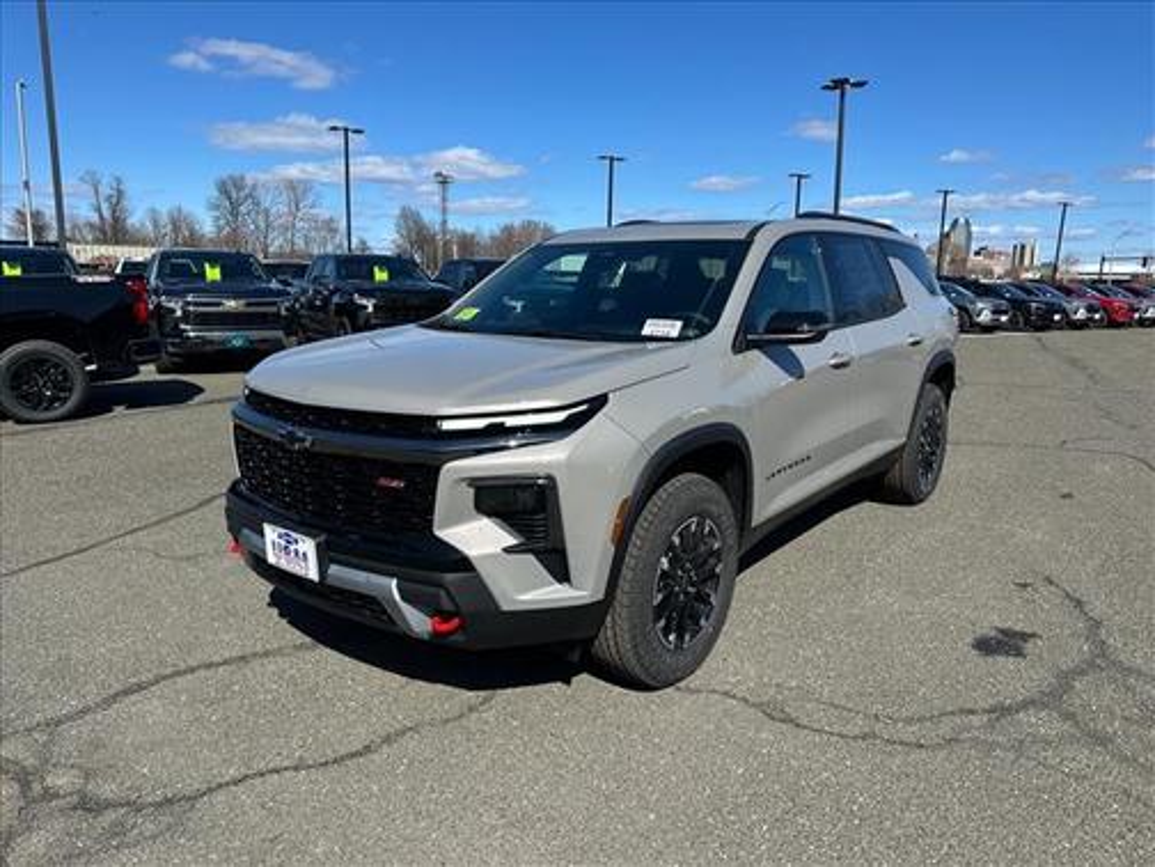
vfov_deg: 56.8
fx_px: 801
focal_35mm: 24
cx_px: 578
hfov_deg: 71.6
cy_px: 434
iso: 80
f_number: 1.78
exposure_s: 1/4016
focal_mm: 6.86
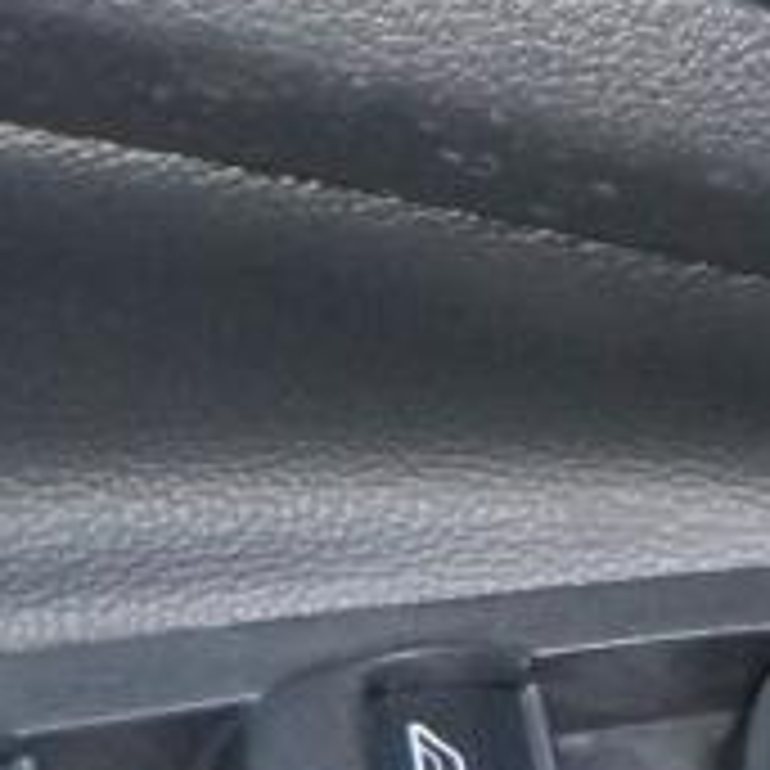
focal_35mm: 132
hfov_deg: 13.2
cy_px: -27
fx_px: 3322
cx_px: 203
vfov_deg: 13.0
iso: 400
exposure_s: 1/60
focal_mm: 4.5
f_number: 3.9
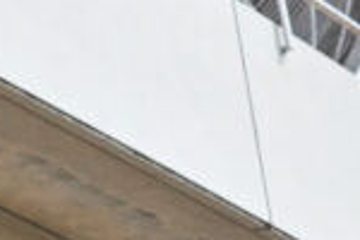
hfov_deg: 6.1
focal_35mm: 334
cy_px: 431
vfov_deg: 4.1
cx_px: -142
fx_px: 3340
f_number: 11
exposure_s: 1/250
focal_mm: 50
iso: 200
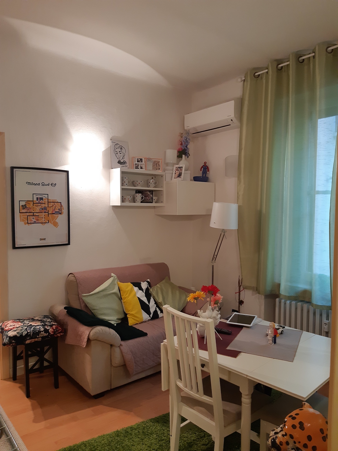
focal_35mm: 26
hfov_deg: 53.1
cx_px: 169
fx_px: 338
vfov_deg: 67.3
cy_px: 226
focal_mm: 3.92
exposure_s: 1/50
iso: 250
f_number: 1.7
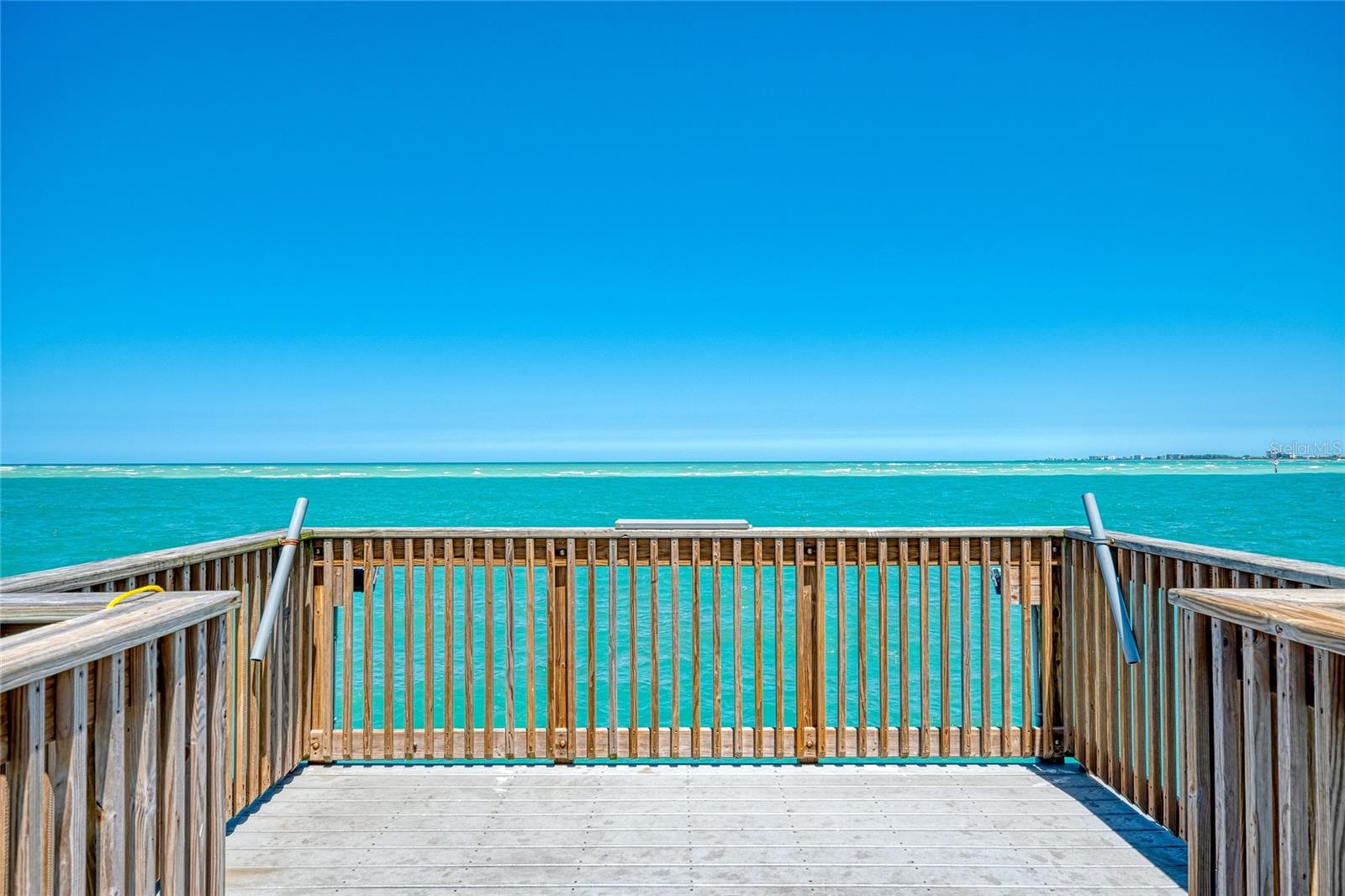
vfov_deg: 55.1
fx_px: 859
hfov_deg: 76.1
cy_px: 448
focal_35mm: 23
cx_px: 672
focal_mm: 23
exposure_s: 1/800
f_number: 7.1
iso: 400
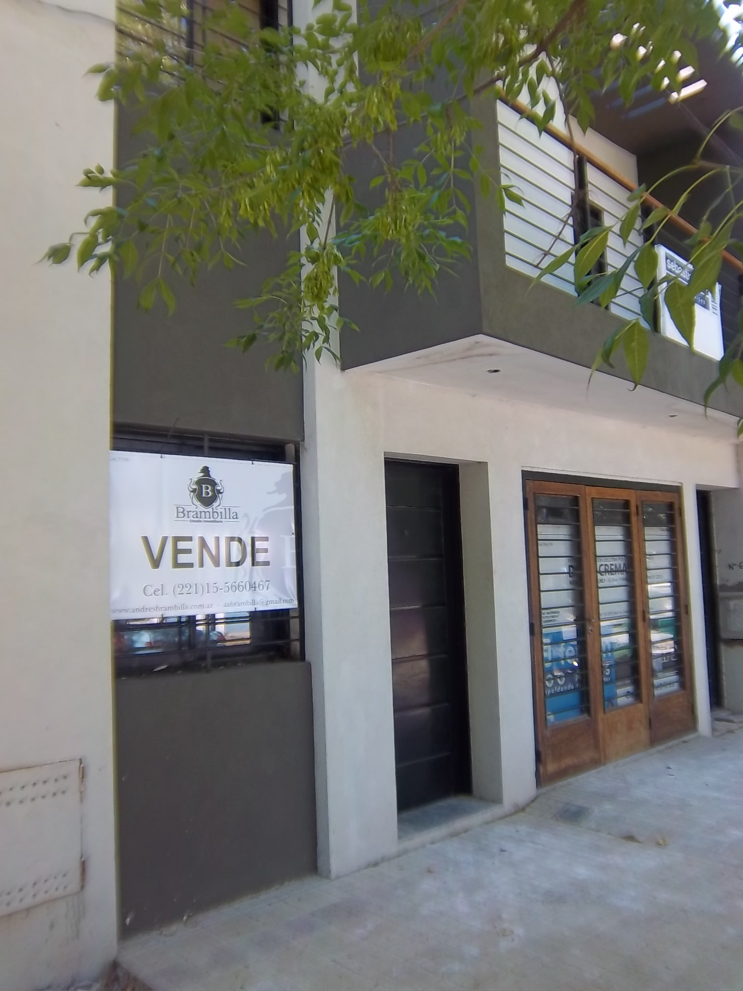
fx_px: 801
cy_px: 496
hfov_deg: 49.7
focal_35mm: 28
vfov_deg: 63.4
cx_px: 372
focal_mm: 5.05
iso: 64
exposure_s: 1/160
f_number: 3.5
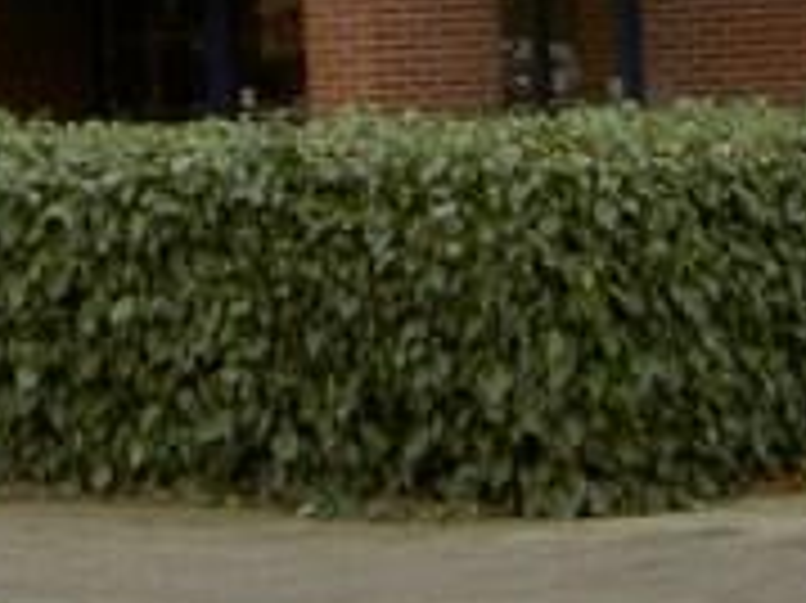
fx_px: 5189
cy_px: -778
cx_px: -351
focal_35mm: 223
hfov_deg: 8.7
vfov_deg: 6.4
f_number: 2.8
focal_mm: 8
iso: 50
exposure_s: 1/100
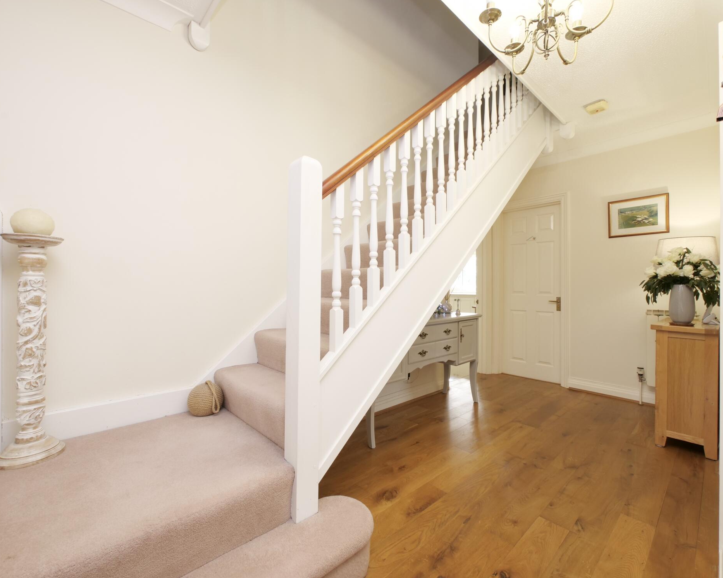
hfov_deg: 96.7
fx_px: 321
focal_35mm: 15
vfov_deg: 84.0
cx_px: 379
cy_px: 288
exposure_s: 1/5
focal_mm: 7
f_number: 8
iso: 400
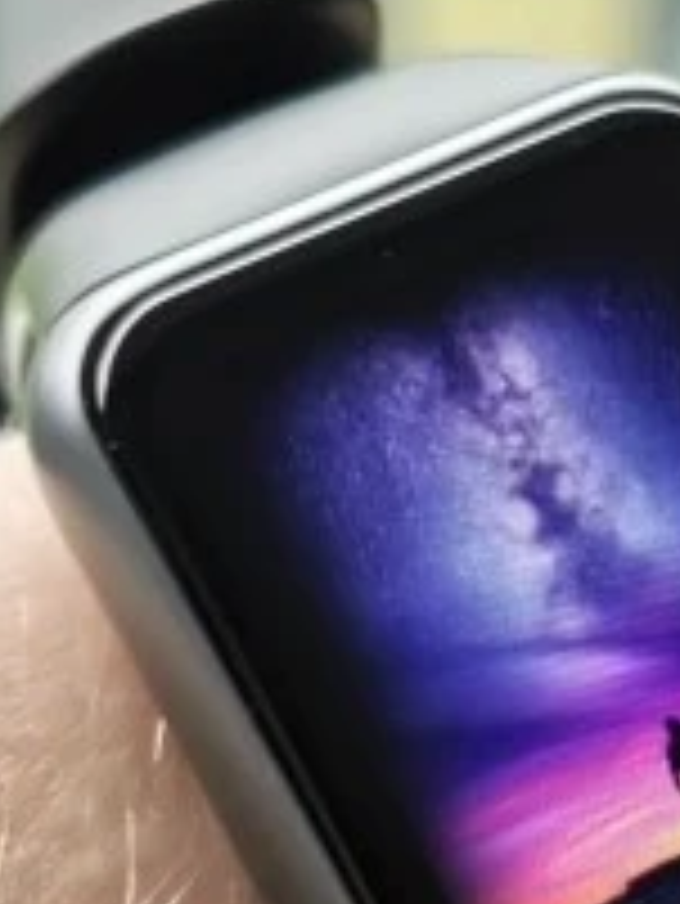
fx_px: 4369
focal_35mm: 167
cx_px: 712
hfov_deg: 8.8
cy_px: 850
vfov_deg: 11.7
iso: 50
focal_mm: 5.56
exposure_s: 1/119
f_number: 1.6
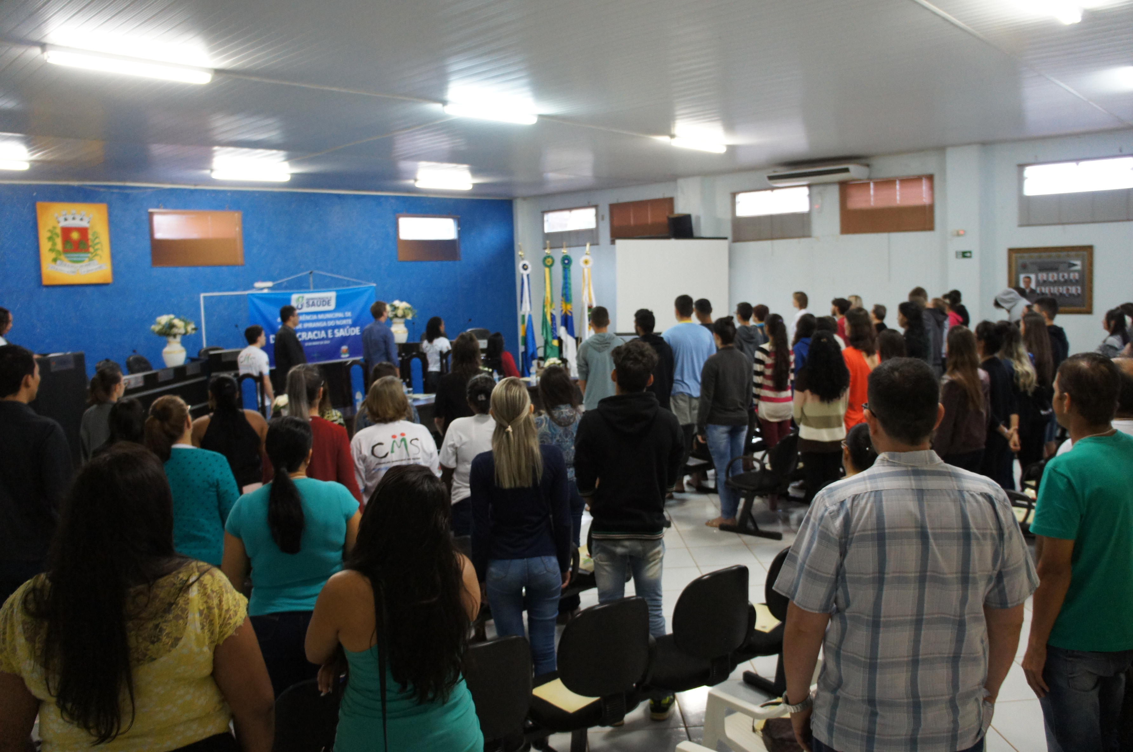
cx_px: 566
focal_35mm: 27
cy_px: 376
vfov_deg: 47.8
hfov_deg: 67.5
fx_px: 849
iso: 1600
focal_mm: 18
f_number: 3.5
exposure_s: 1/60
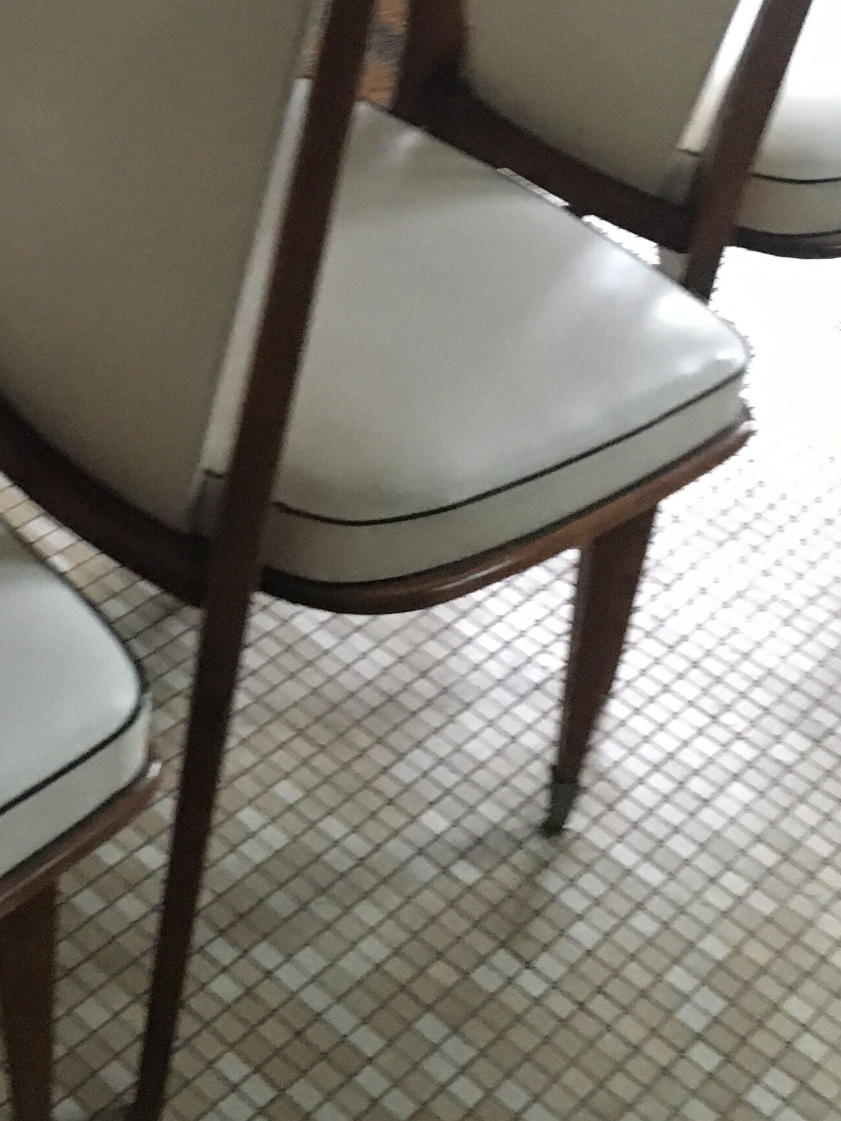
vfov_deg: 27.8
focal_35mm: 68
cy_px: 189
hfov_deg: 20.6
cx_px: -91
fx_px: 2203
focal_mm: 4.15
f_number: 2.2
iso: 250
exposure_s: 1/17
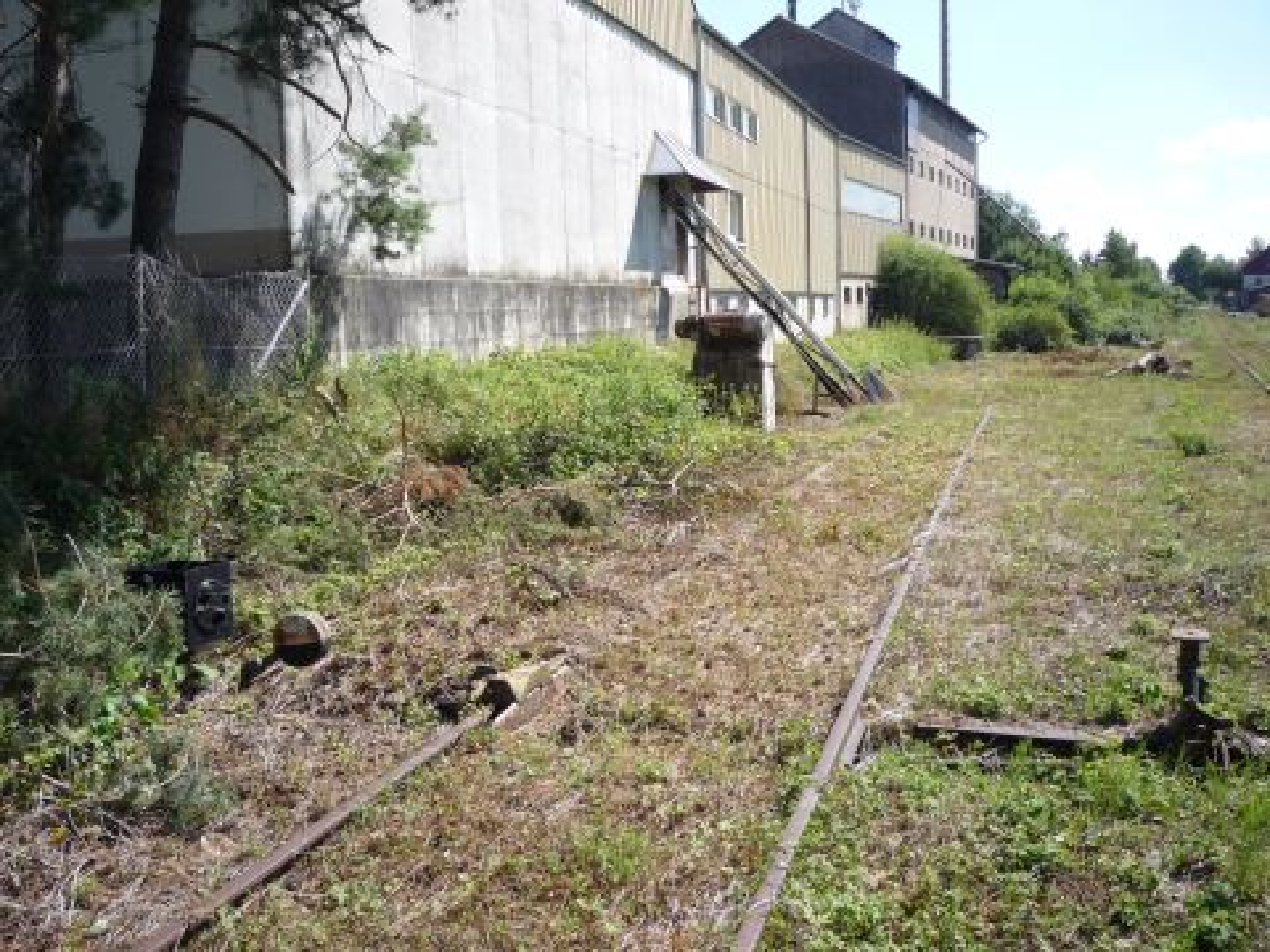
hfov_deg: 56.8
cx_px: 635
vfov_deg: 44.2
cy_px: 476
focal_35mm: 32
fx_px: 1174
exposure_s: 1/400
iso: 100
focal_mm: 5.2
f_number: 4
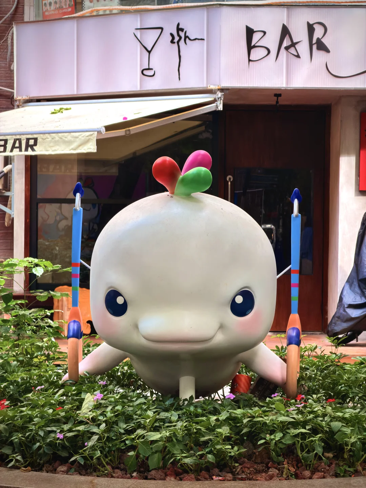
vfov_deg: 19.6
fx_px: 1410
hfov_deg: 14.8
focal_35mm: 100
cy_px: 244
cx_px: 183
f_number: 2.8
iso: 80
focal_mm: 16.89
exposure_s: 1/121
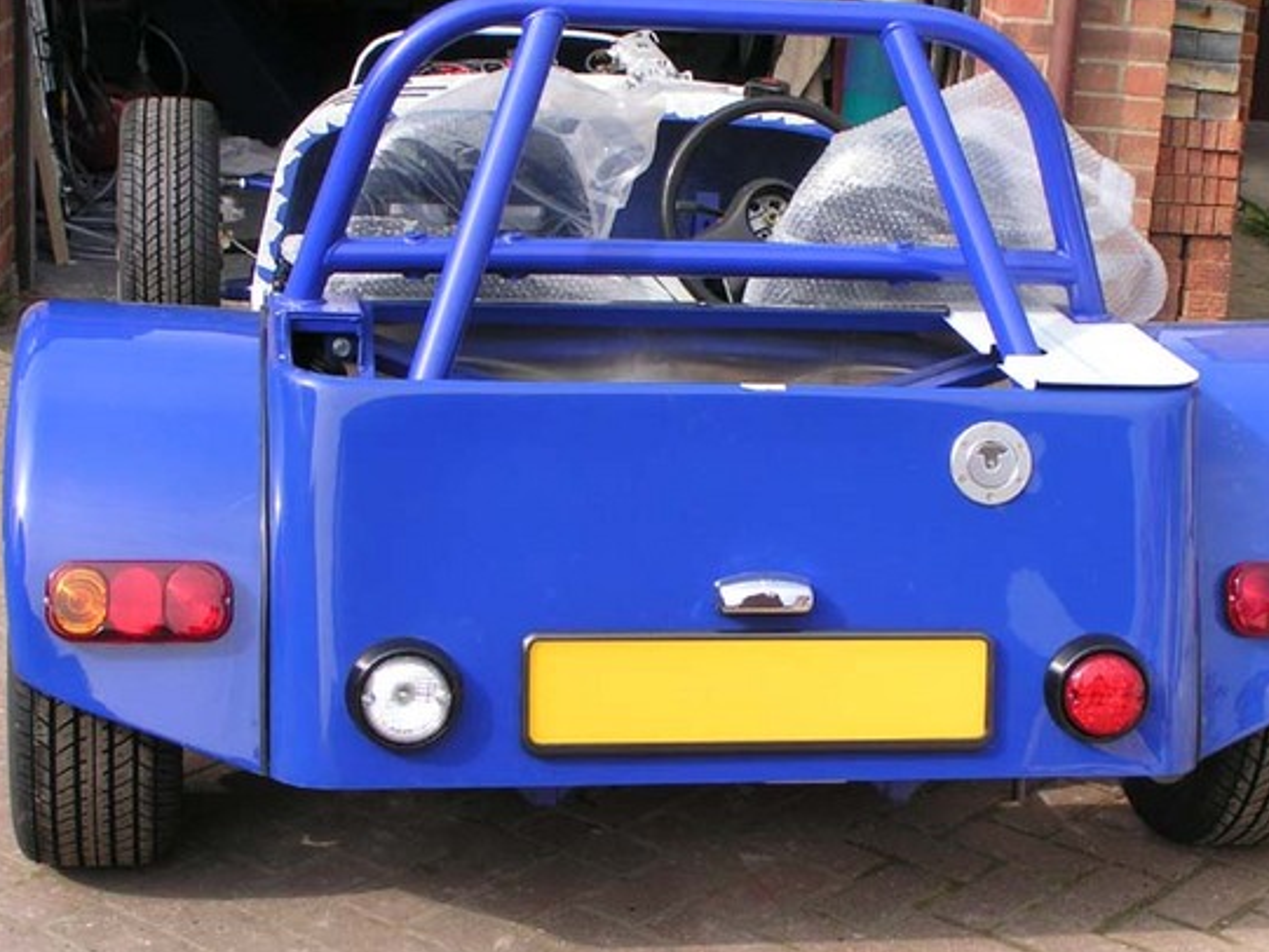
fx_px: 2603
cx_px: 706
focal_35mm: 71
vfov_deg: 20.7
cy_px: 485
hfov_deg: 27.4
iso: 50
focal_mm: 9.2
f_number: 5
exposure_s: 1/160
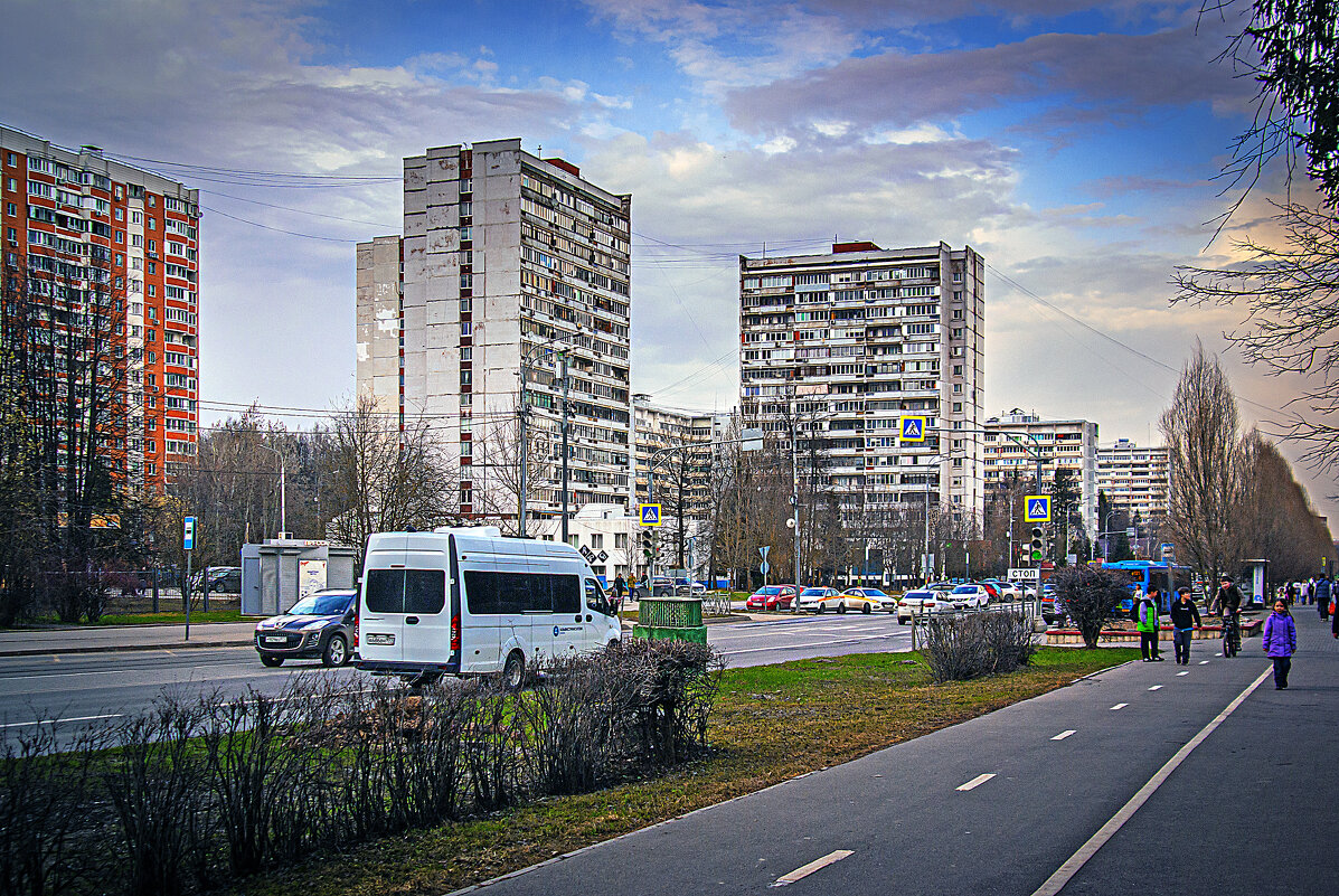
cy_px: 448
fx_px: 1564
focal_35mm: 42
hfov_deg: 46.4
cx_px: 670
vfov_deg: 32.0
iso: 200
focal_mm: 28
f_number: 6.3
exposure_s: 1/250
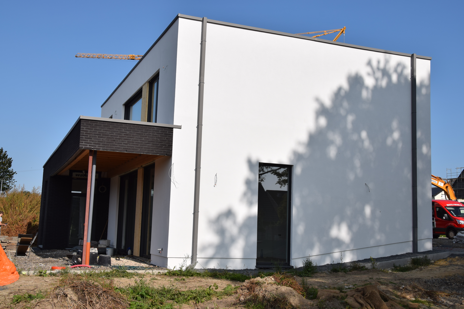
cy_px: 154
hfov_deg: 46.4
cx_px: 232
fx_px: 541
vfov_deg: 31.9
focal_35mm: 42
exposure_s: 1/500
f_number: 11
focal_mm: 28
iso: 200
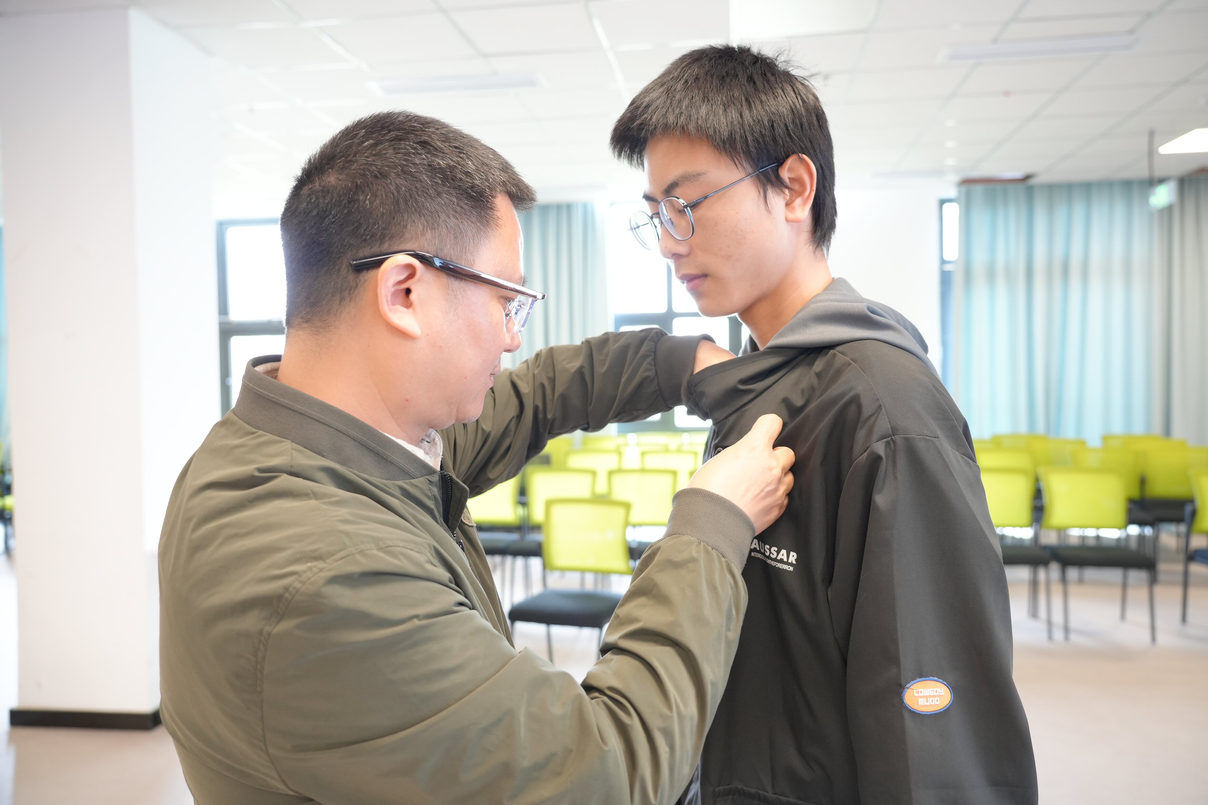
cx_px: 604
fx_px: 939
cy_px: 402
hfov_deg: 65.5
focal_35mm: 28
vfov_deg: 46.4
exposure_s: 1/50
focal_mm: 28
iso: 1250
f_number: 4
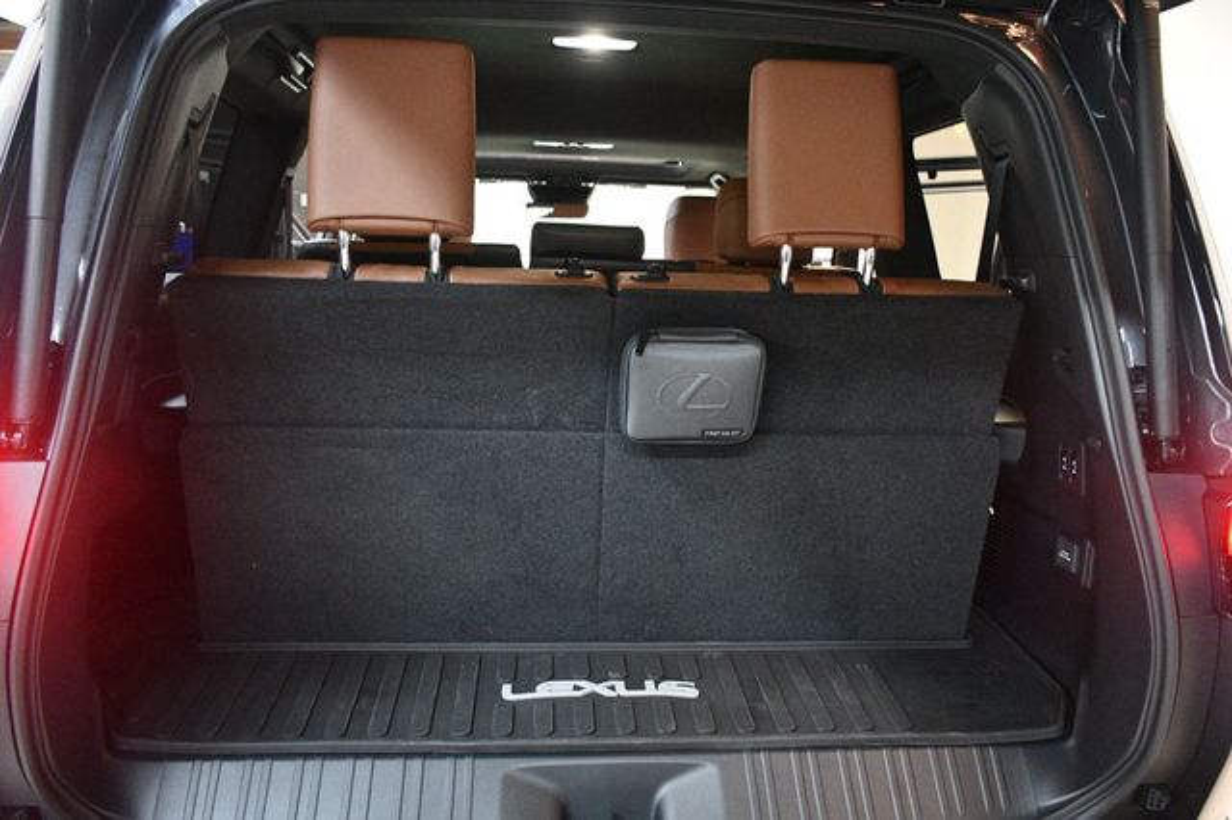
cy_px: 410
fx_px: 923
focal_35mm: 27
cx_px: 616
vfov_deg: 47.9
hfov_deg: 67.4
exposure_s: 1/60
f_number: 3.5
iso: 4500
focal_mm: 18
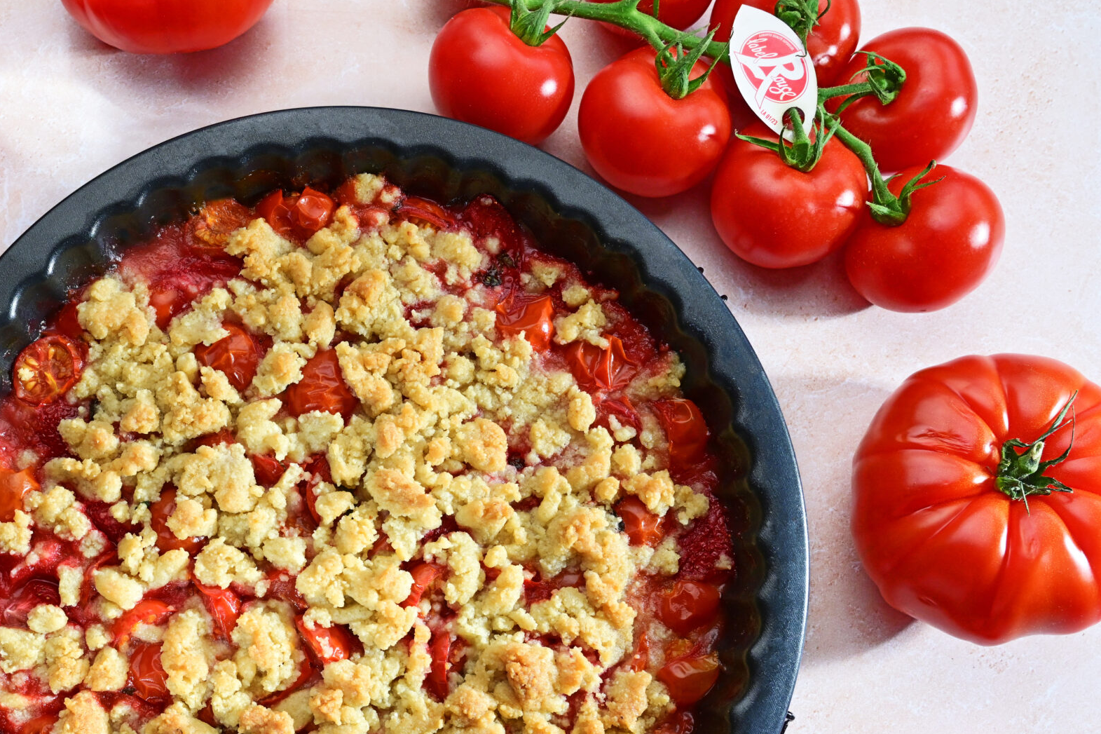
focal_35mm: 45
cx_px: 316
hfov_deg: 42.8
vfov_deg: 29.7
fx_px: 1370
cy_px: 516
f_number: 8
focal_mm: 27.5
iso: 500
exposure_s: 1/320
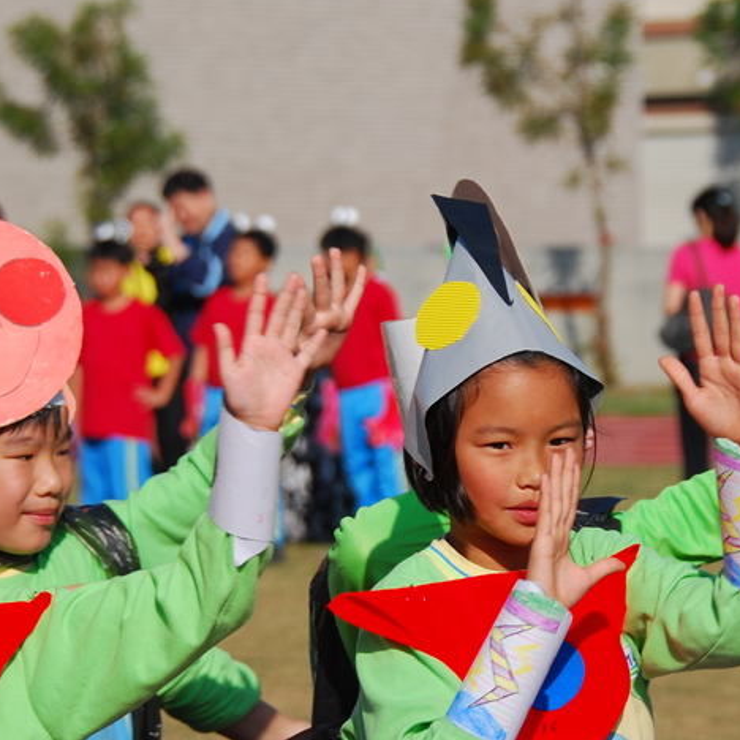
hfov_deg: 5.6
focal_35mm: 313
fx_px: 7570
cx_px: 506
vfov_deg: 5.6
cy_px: 421
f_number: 5.6
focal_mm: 112
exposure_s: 1/500
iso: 100
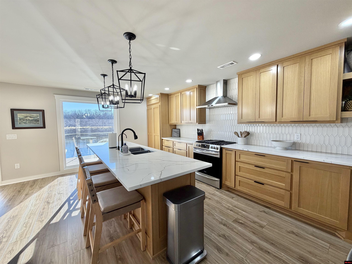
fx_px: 142
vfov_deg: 85.7
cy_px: 132
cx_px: 176
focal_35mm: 14
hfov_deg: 102.1
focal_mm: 2.22
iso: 20
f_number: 2.2
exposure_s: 1/120
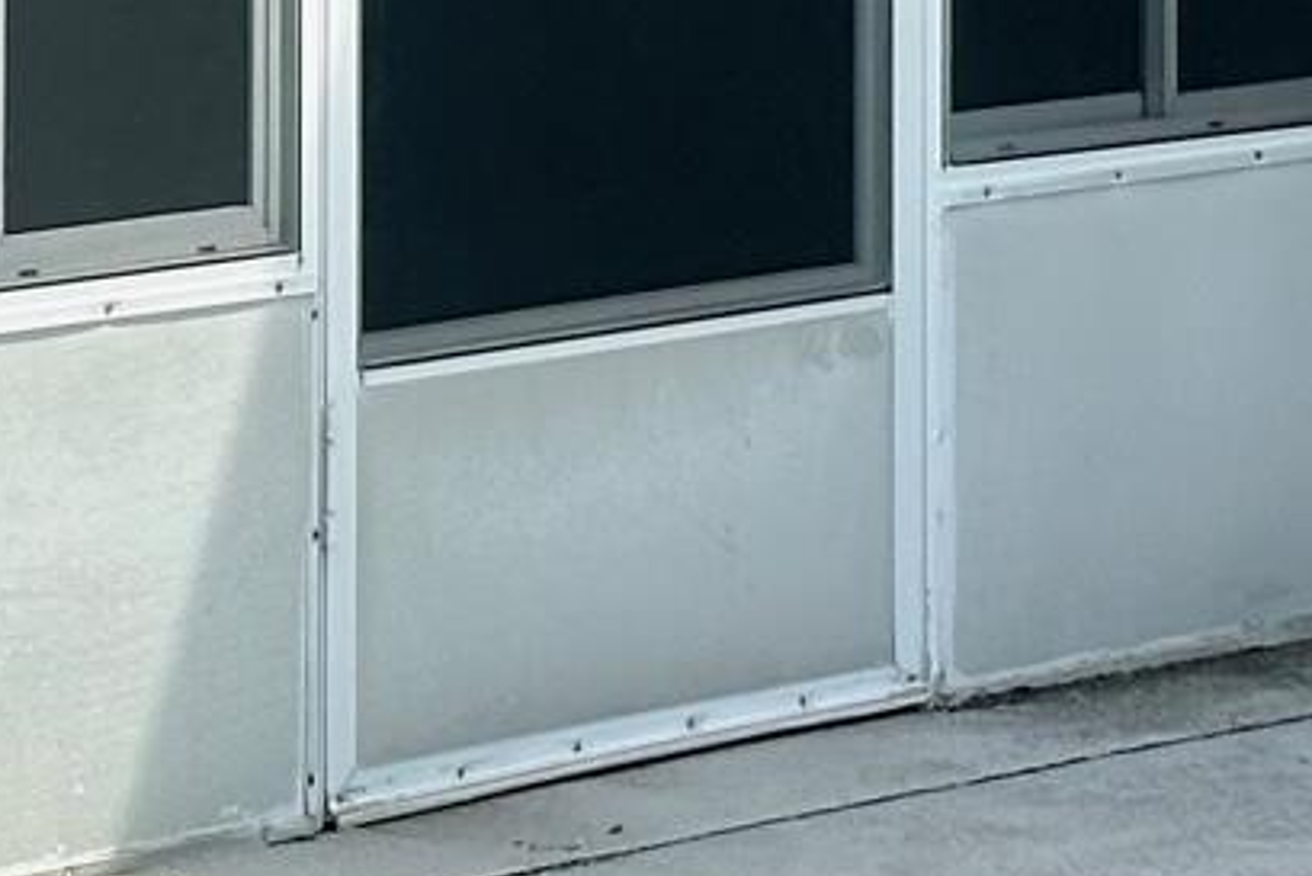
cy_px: -1328
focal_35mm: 246
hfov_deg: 8.2
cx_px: -635
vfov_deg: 5.4
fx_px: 8968
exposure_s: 1/2667
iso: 64
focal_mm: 6.86
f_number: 1.78
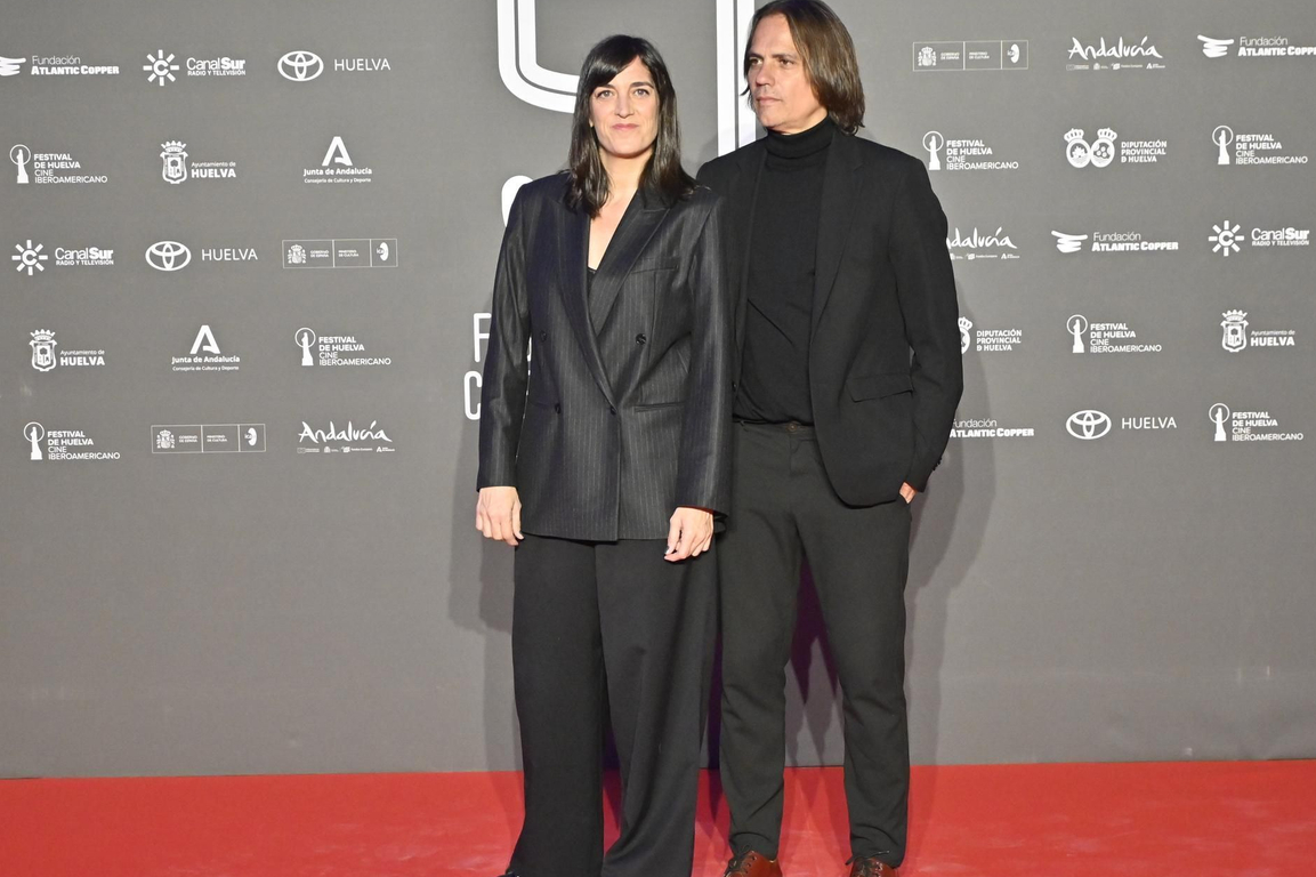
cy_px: 432
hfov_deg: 29.4
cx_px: 699
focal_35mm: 69
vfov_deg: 19.8
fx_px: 2510
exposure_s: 1/200
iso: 2000
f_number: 5
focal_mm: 33
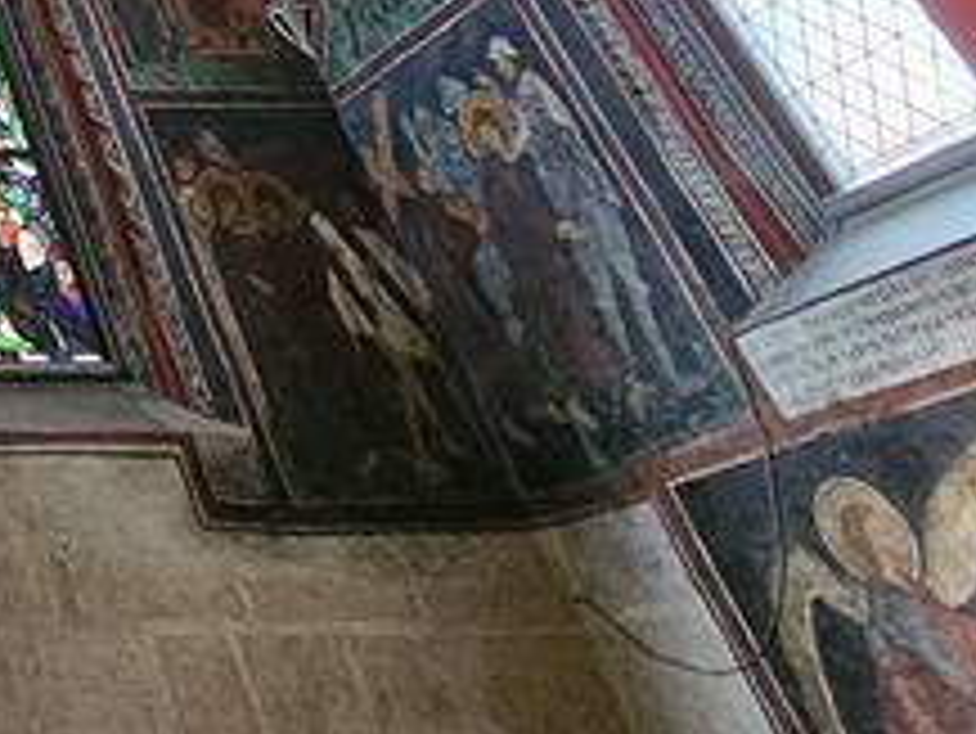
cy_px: -423
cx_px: -675
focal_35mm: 48
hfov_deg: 24.2
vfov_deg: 23.1
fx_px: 1354
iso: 640
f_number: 2.2
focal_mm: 2.2
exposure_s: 1/24
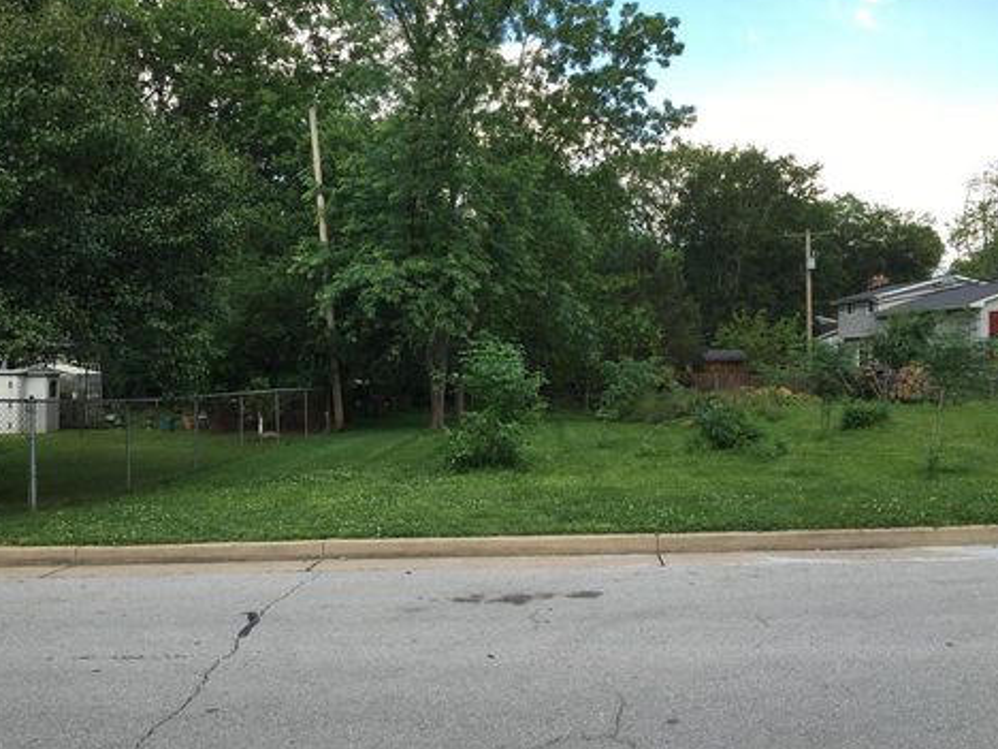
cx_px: 488
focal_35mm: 31
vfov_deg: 45.4
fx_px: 894
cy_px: 385
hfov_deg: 58.3
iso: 25
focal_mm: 4.15
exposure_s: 1/351
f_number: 2.2
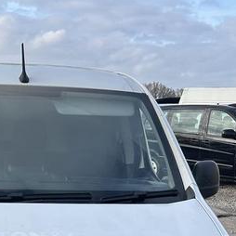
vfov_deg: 20.5
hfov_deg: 21.2
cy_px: 251
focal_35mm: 81
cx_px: 63
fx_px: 625
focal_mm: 5.7
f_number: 1.5
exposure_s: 1/1724
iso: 50
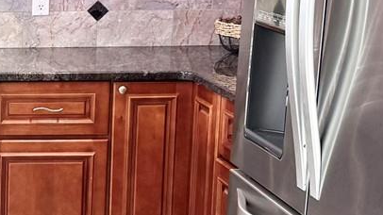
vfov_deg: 11.7
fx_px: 1046
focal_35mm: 103
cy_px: 124
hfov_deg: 18.6
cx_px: -178
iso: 125
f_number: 1.78
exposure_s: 1/60
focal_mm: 6.76
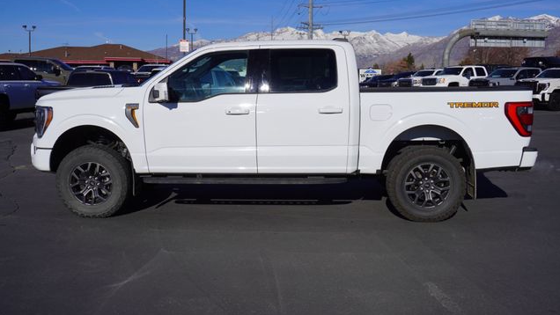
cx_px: 281
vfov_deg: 31.2
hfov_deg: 52.8
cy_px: 140
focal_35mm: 38
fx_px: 564
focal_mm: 24
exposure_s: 1/400
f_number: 11
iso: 100
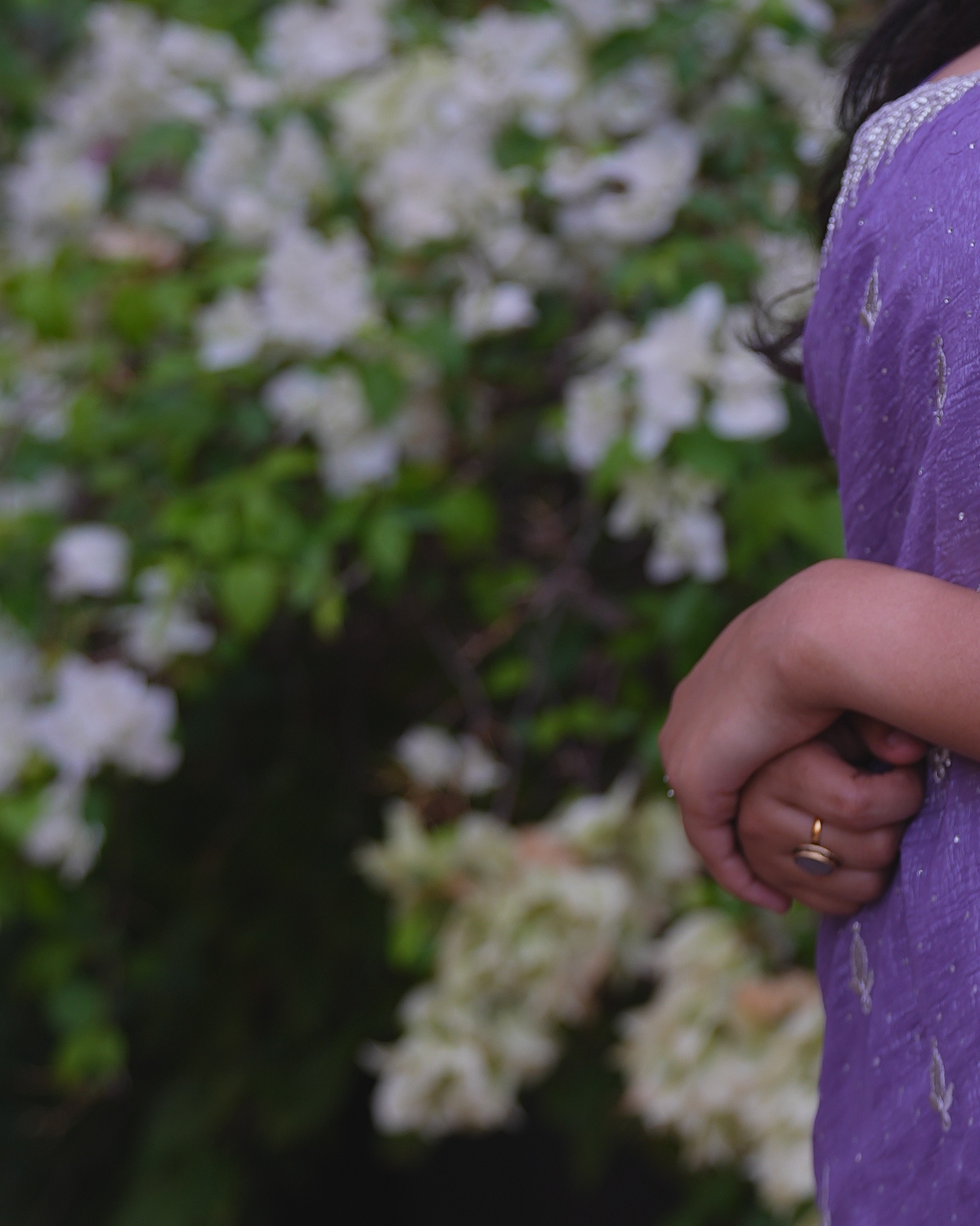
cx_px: 1151
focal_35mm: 142
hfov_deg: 10.7
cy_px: 287
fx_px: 5149
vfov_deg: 13.5
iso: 64
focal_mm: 47
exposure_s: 1/80
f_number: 2.8
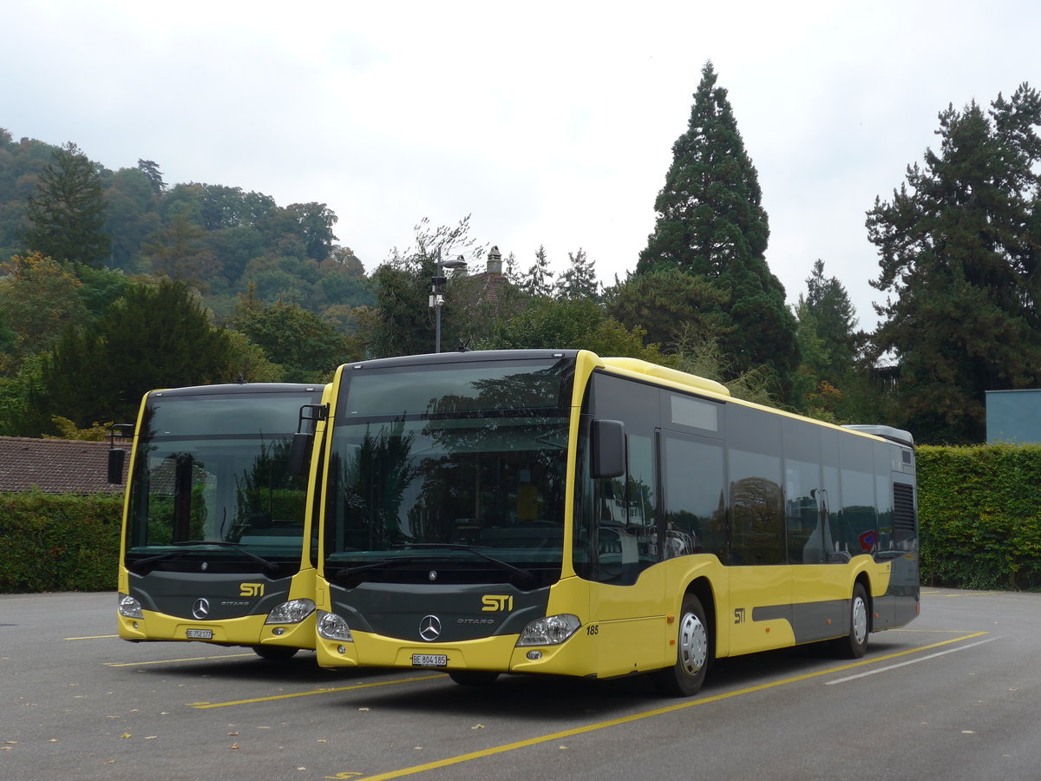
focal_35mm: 55
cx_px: 520
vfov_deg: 26.6
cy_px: 390
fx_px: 1654
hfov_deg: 34.9
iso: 80
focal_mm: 11.3
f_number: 3.4
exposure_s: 1/320
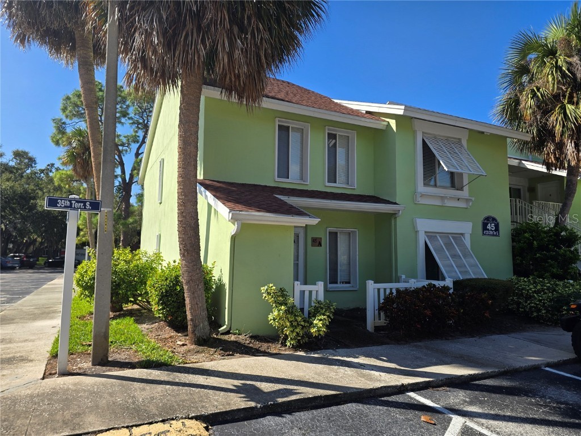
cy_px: 218
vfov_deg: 58.9
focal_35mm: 23
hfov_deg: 73.9
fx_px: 386
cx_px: 290
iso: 12
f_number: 1.7
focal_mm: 6.3
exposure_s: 1/536
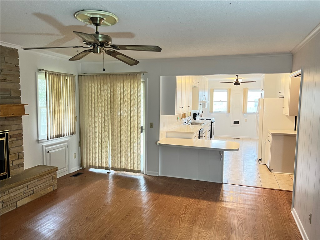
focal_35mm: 26
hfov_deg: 67.3
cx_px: 160
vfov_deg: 53.1
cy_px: 120
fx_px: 240
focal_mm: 5.7
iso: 400
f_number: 1.5
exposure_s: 1/60
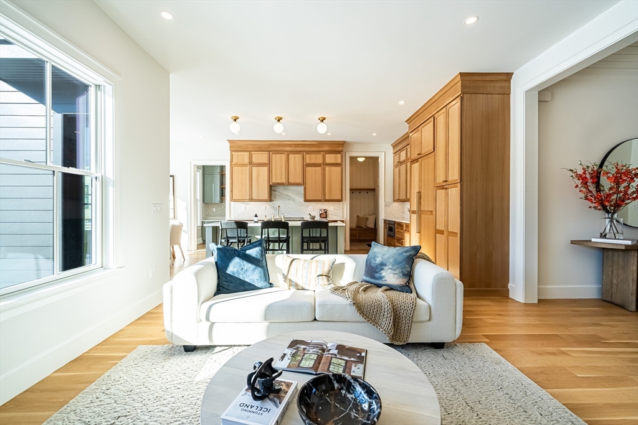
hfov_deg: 104.2
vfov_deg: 81.2
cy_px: 212
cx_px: 319
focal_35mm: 14
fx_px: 248
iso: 800
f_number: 5
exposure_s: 1/8000
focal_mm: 14
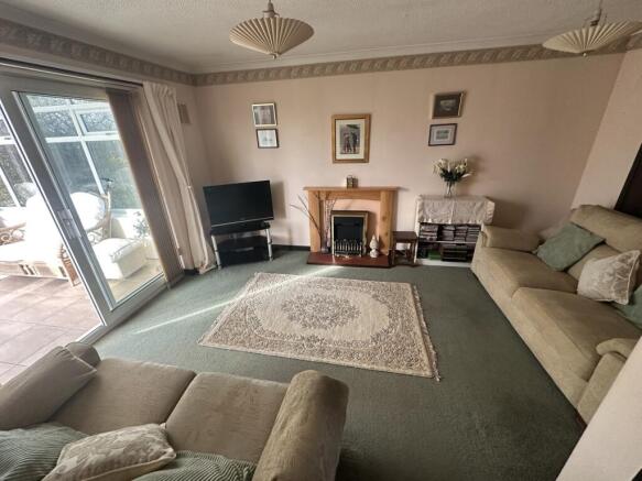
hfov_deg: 102.1
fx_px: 260
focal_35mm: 14
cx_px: 321
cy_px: 240
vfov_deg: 85.7
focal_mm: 2.22
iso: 200
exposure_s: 1/99
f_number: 2.2
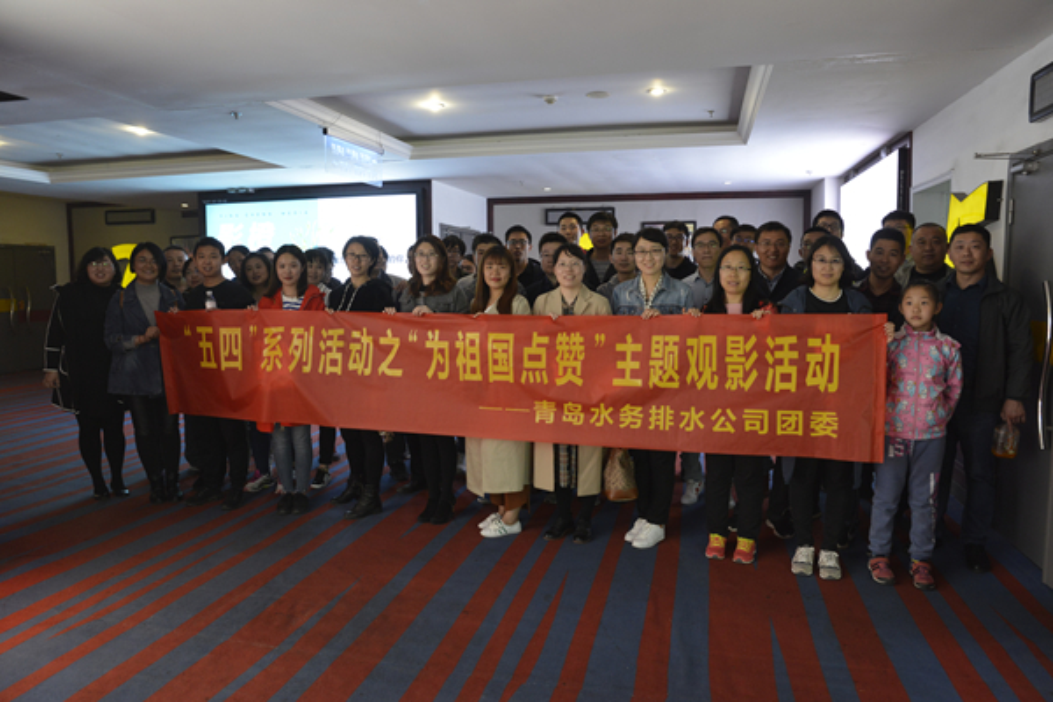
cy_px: 351
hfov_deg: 73.7
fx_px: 702
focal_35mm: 24
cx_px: 526
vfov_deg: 53.1
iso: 2000
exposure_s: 1/60
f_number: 4
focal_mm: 24
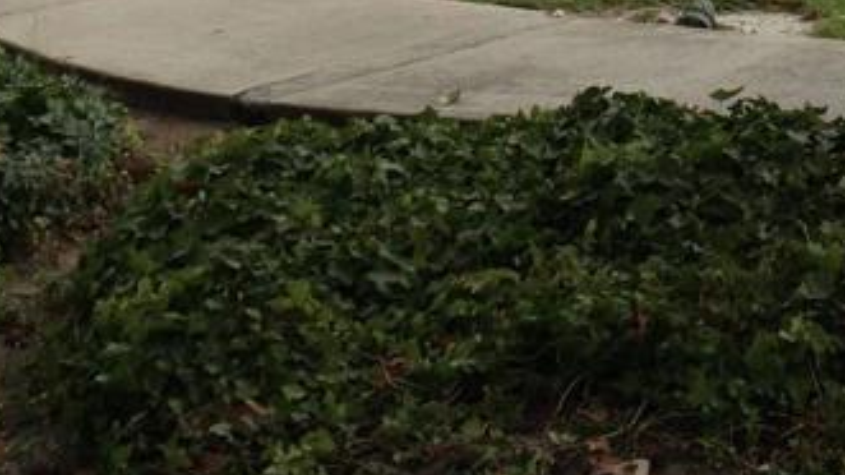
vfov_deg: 9.9
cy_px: -250
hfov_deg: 18.1
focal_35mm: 118
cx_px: 577
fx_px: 2643
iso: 50
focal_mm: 4.28
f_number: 2.4
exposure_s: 1/986
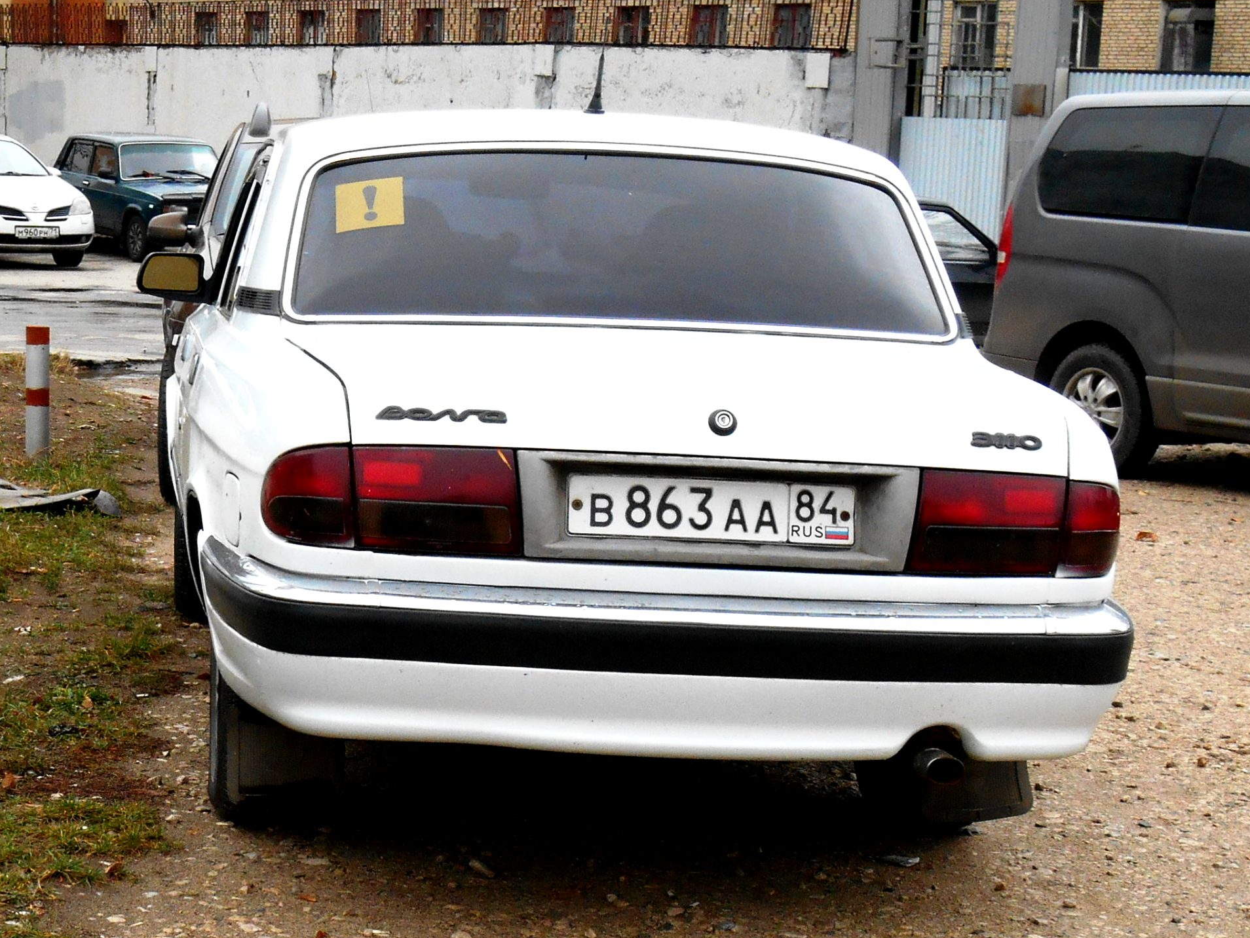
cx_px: 610
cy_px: 465
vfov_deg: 30.3
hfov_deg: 39.6
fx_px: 1734
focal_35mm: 48
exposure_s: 1/250
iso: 250
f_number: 4
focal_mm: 8.3
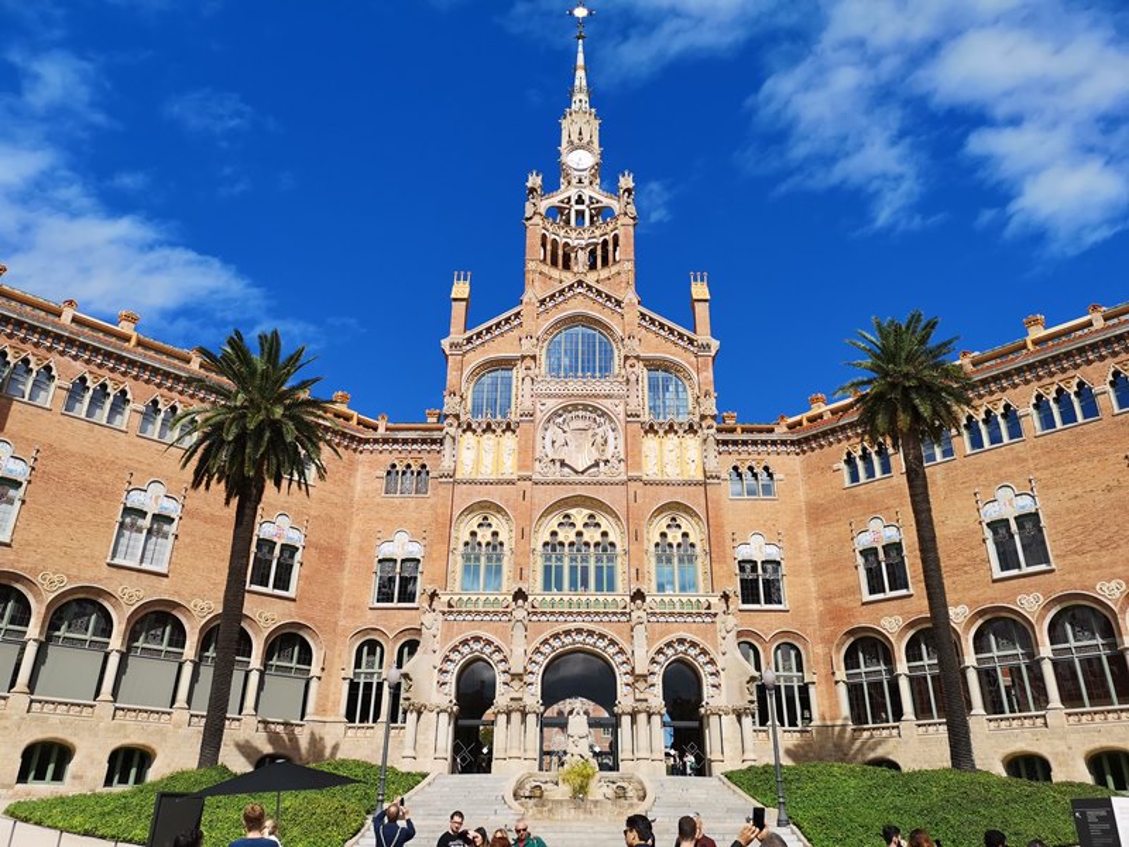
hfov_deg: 65.3
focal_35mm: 27
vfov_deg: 51.4
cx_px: 564
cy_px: 424
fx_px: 881
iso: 50
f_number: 1.8
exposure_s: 1/3003
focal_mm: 3.95
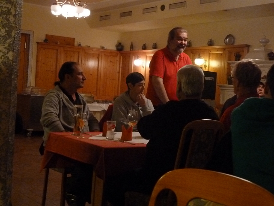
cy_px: 103
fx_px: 467
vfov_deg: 24.8
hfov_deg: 32.7
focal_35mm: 59
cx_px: 137
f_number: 3.9
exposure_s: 1/30
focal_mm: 9.7
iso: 800
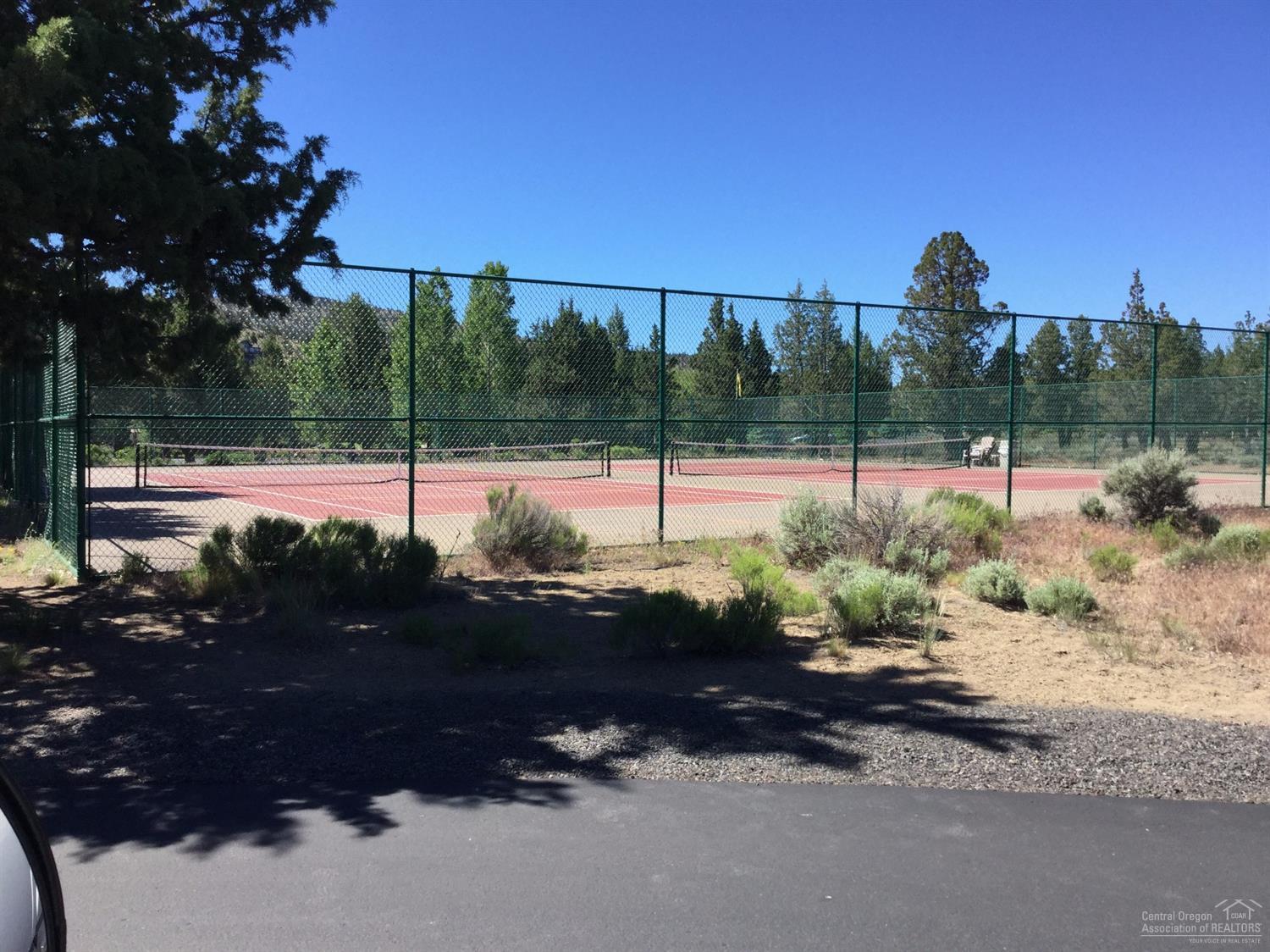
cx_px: 635
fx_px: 1137
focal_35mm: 31
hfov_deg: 58.4
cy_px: 476
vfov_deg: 45.4
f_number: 2.4
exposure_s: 1/815
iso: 25
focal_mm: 3.3
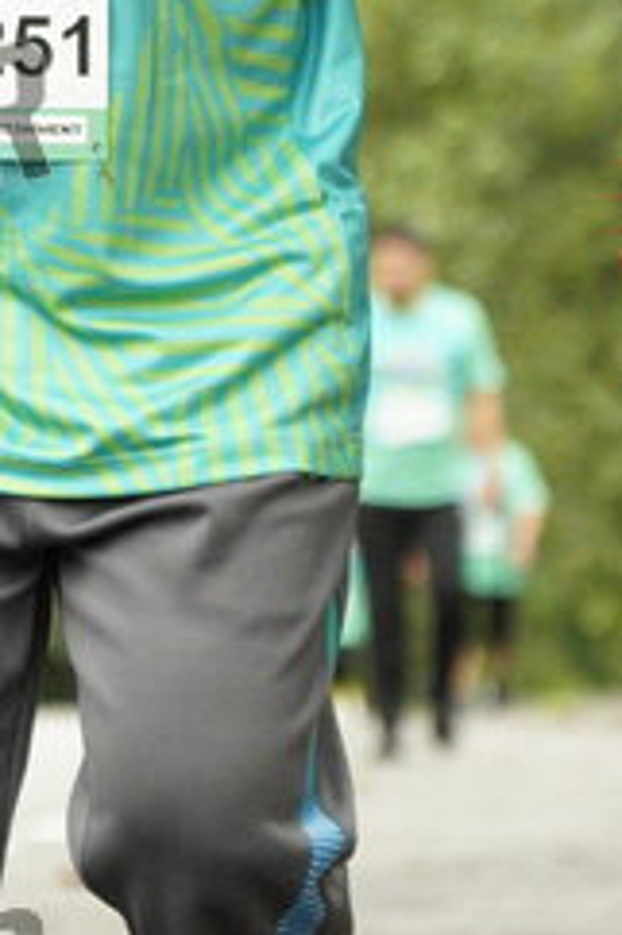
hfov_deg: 3.9
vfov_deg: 5.9
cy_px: -131
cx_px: -52
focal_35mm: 347
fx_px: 9005
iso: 4000
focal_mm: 70
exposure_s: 1/1000
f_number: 2.8
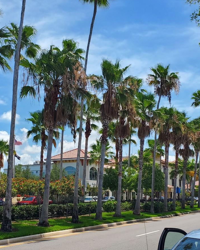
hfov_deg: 32.6
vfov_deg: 40.1
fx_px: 340
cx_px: 75
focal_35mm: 46
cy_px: 155
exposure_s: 1/1605
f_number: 2.4
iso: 50
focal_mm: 4.3
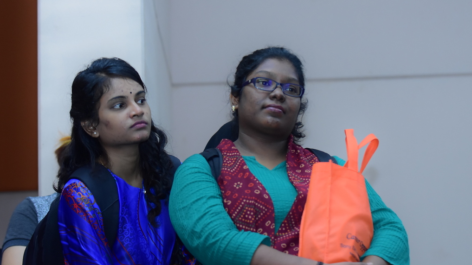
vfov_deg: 8.1
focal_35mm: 151
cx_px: 235
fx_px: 1884
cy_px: 113
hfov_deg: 14.3
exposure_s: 1/160
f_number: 2.8
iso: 2000
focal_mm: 95
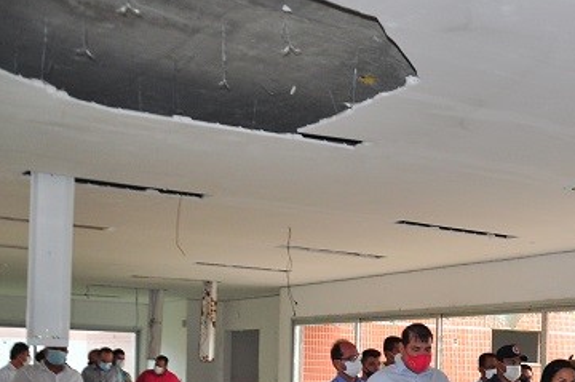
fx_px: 957
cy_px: 367
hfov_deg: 30.4
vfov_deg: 21.9
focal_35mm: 60
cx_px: 612
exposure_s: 1/200
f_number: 4
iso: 500
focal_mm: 18
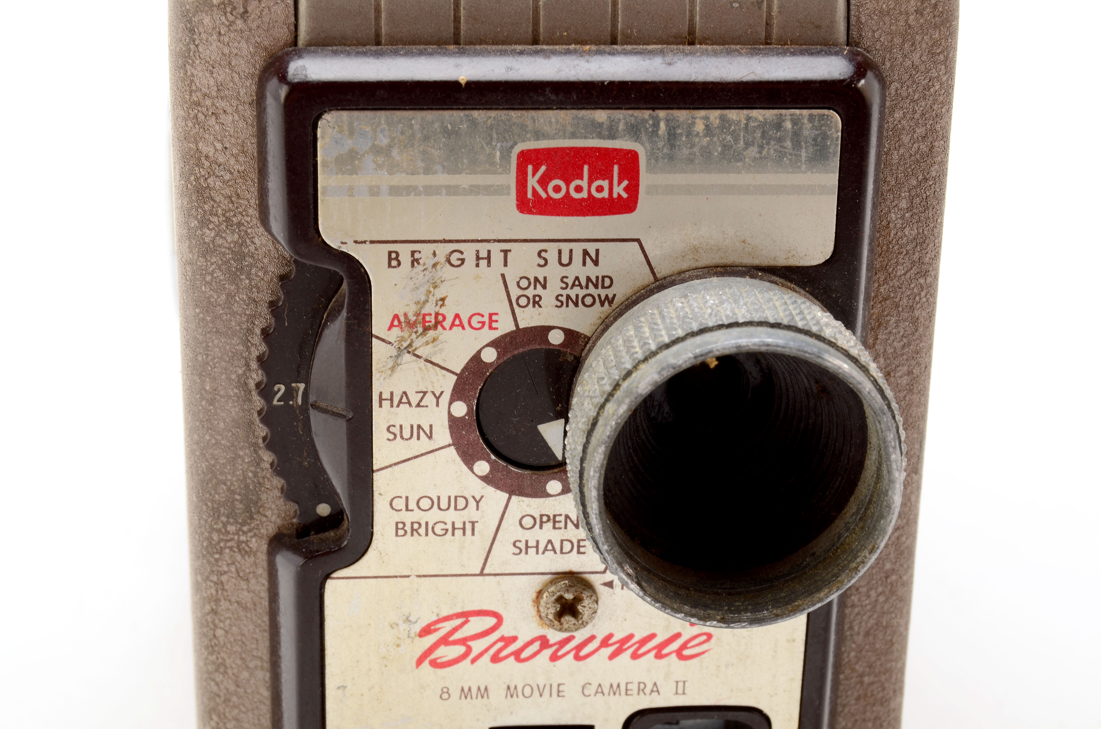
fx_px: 2518
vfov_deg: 16.5
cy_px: 364
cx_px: 550
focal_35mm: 82
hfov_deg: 24.7
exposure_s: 1/160
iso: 100
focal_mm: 55
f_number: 18
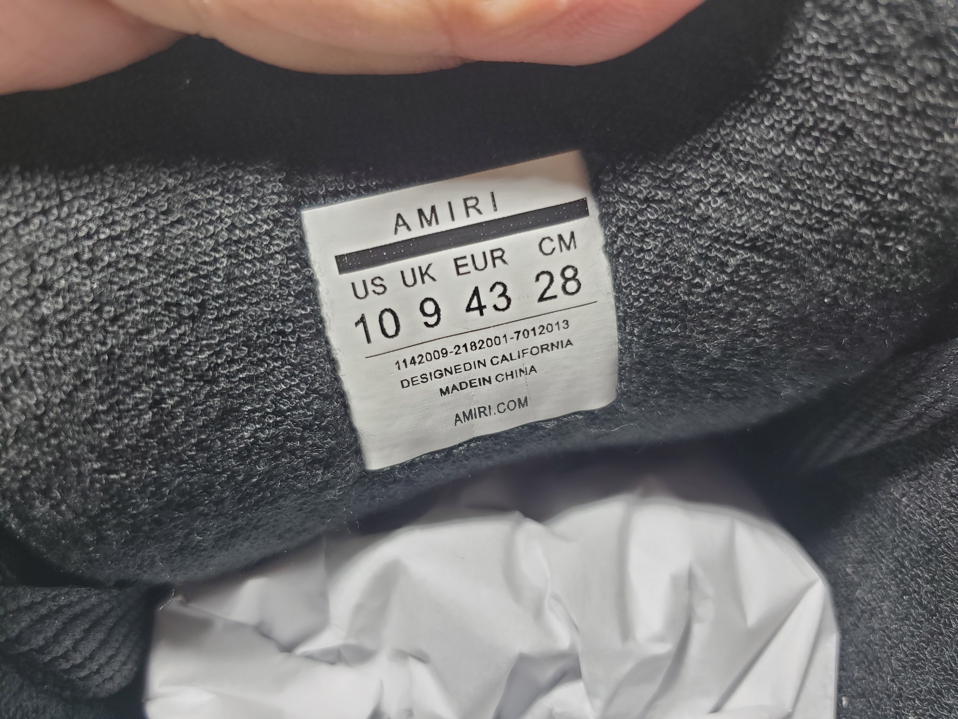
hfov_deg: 67.3
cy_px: 360
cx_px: 479
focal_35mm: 26
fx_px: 720
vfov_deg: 53.1
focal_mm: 4.3
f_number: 1.5
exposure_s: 1/100
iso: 50
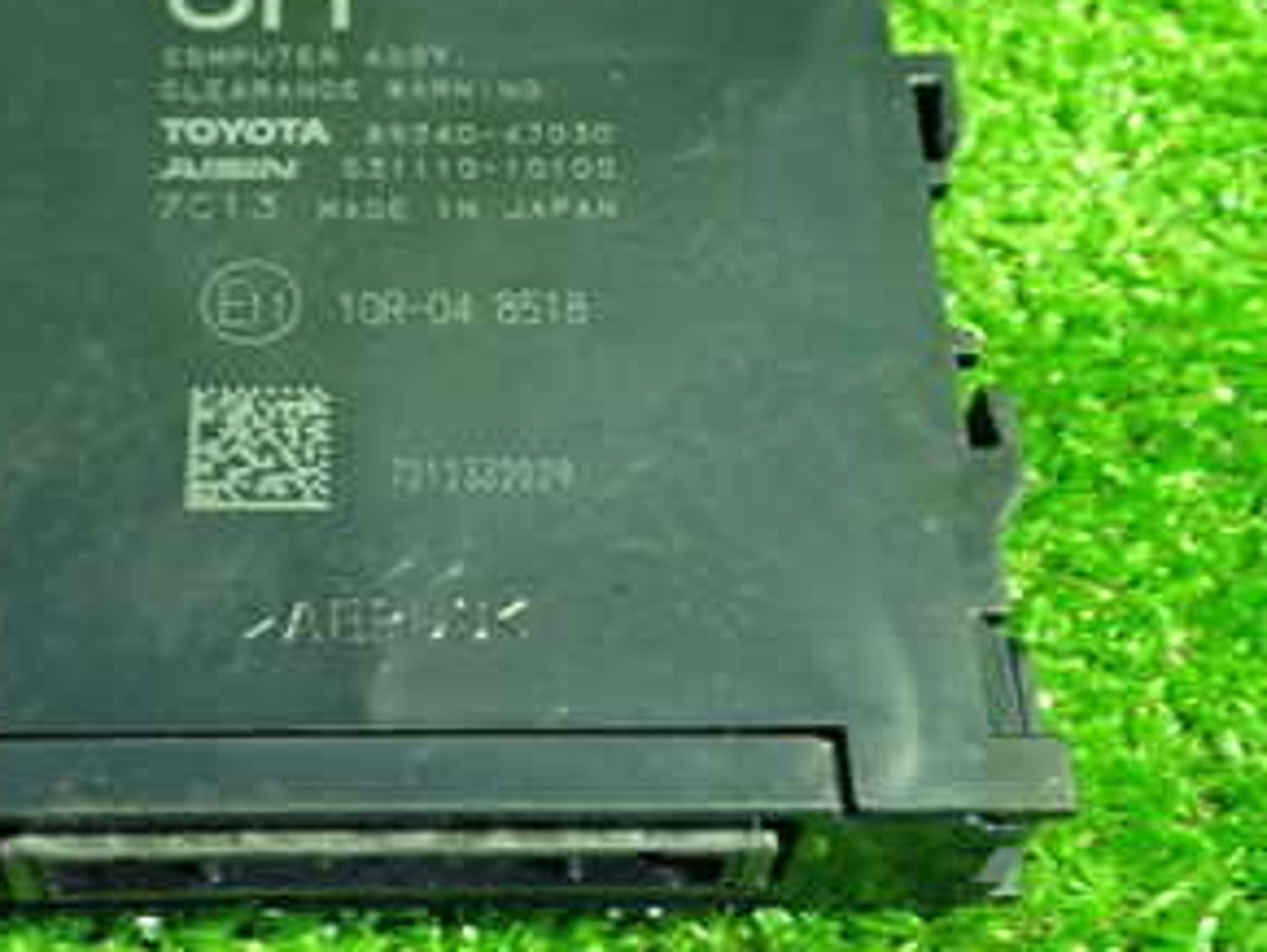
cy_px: 432
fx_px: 2271
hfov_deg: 30.9
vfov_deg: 23.7
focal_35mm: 62
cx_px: 411
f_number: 2.3
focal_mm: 5.4
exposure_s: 1/30
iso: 500
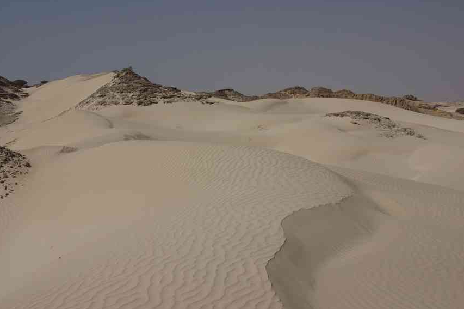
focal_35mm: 47
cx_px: 218
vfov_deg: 28.4
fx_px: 610
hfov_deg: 41.6
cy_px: 153
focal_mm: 26.9
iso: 100
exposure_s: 1/750
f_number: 9.5
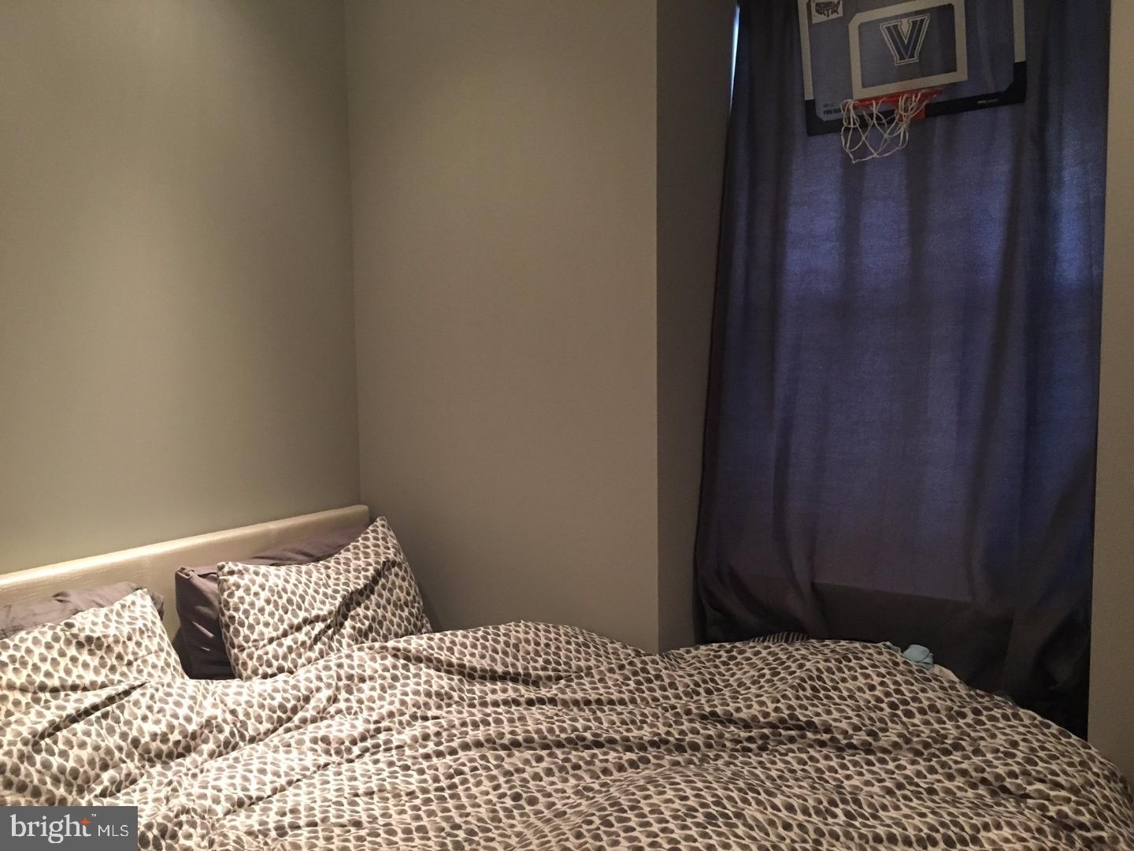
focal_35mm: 29
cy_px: 426
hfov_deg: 61.7
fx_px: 950
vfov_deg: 48.2
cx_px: 567
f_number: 2.2
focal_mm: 4.15
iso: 160
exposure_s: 1/30
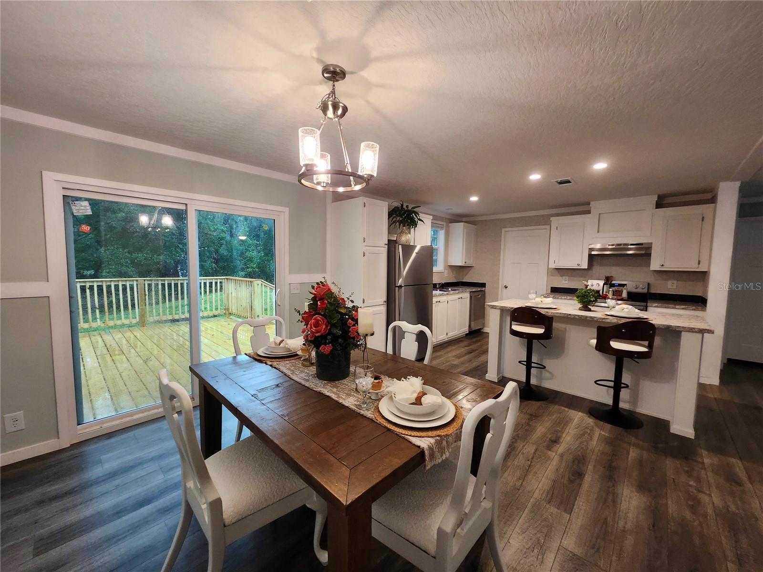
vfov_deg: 89.9
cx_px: 382
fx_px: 287
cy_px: 286
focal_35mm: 13
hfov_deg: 106.2
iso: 320
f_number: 2.2
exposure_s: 1/60
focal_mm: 1.74
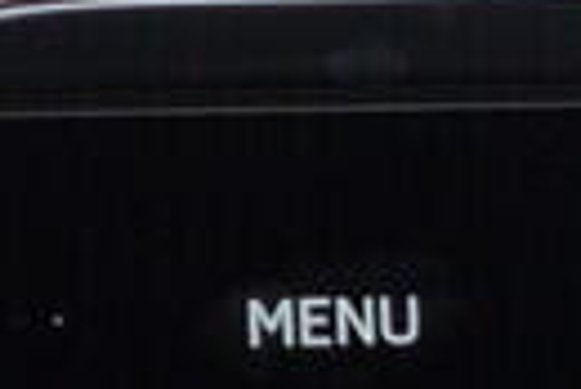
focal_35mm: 283
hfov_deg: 6.6
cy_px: 575
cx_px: 1707
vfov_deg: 4.8
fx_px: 4572
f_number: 2.8
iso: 125
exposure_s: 1/40
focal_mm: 24
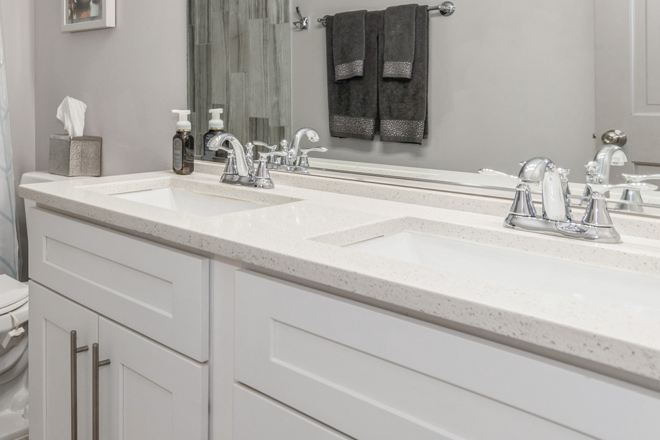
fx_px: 568
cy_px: 90
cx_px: 103
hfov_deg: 54.7
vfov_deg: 40.6
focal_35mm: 31
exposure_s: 1/13
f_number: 8
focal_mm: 12
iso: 200
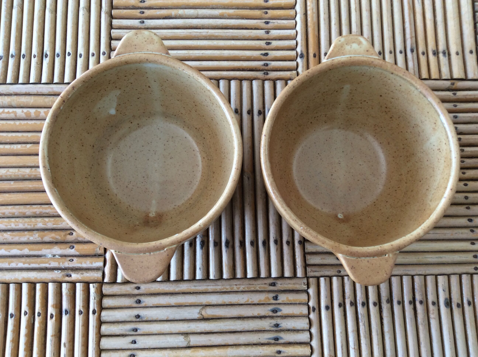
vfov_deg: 44.1
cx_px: 239
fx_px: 441
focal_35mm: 32
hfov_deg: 56.9
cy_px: 178
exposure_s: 1/25
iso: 32
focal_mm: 3.3
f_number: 2.4
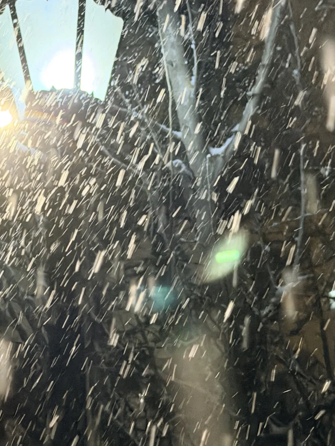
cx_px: 103
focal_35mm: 81
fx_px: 1045
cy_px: 188
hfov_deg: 18.1
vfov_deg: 24.1
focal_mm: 6.76
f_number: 1.78
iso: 500
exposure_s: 1/33
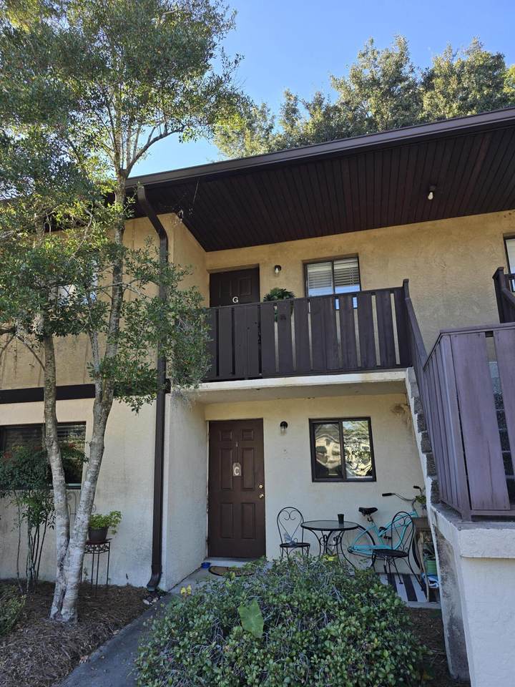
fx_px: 456
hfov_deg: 58.9
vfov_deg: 73.9
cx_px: 258
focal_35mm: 23
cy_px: 344
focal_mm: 6.3
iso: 16
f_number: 1.7
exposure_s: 1/180
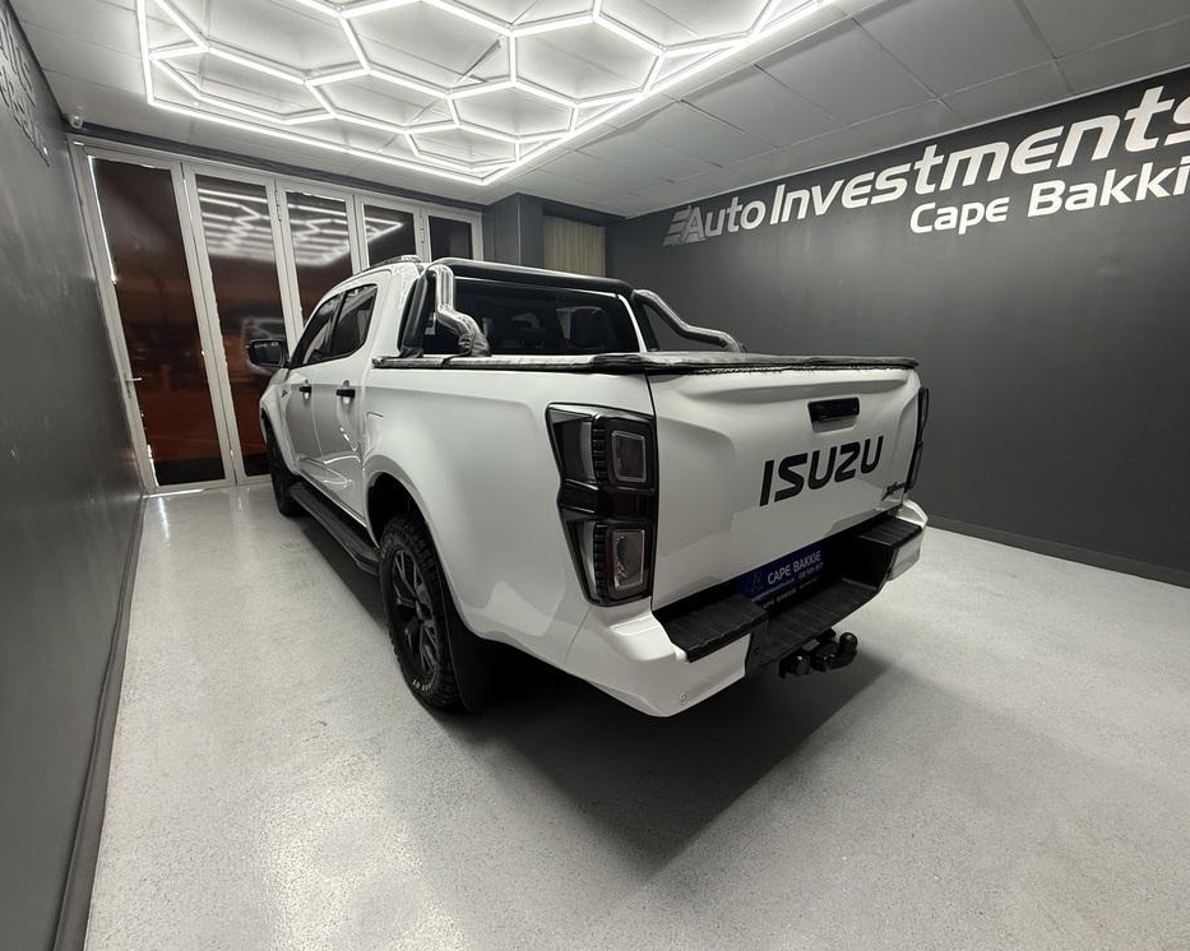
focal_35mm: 15
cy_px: 481
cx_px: 638
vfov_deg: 84.0
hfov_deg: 96.6
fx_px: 528
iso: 320
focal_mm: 2.22
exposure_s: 1/99
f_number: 2.2
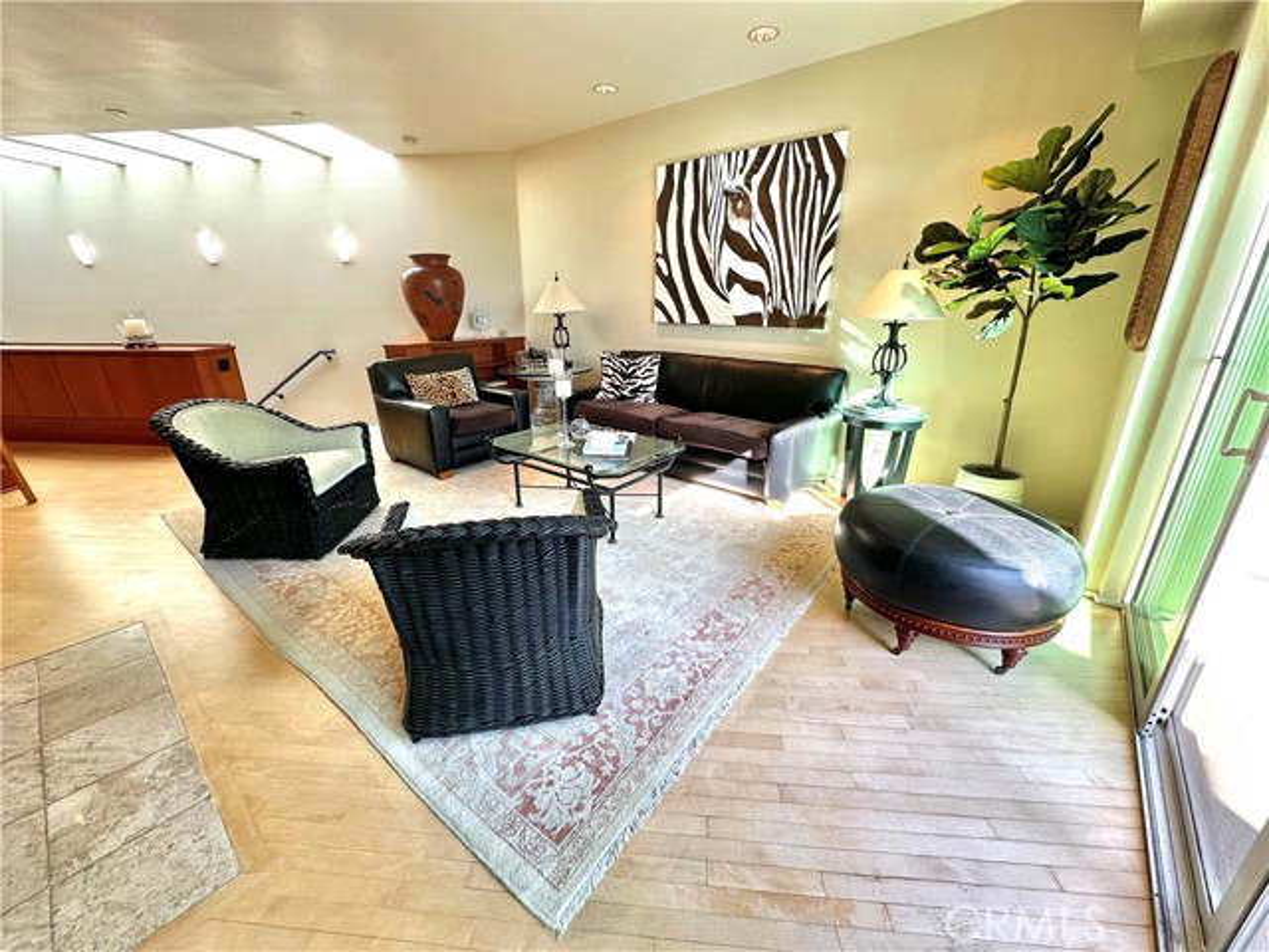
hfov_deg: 102.1
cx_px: 634
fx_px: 513
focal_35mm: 14
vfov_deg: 85.7
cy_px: 476
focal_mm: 2.22
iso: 80
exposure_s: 1/120
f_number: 2.2
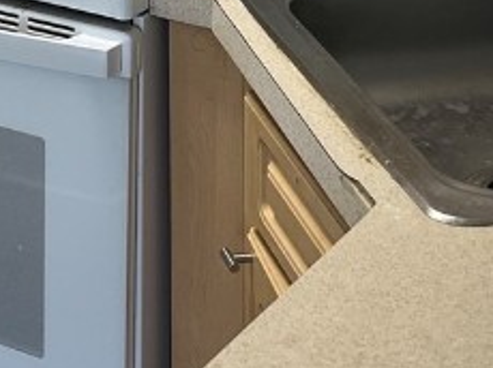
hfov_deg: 16.9
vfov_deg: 12.1
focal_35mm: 116
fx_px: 1650
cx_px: 120
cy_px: -205
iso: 80
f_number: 1.6
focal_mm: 5.1
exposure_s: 1/60
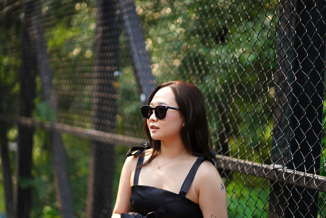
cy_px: 109
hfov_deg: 23.9
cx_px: 163
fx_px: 770
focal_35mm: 85
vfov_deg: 16.1
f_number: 1.8
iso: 100
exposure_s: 1/1000
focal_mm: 85
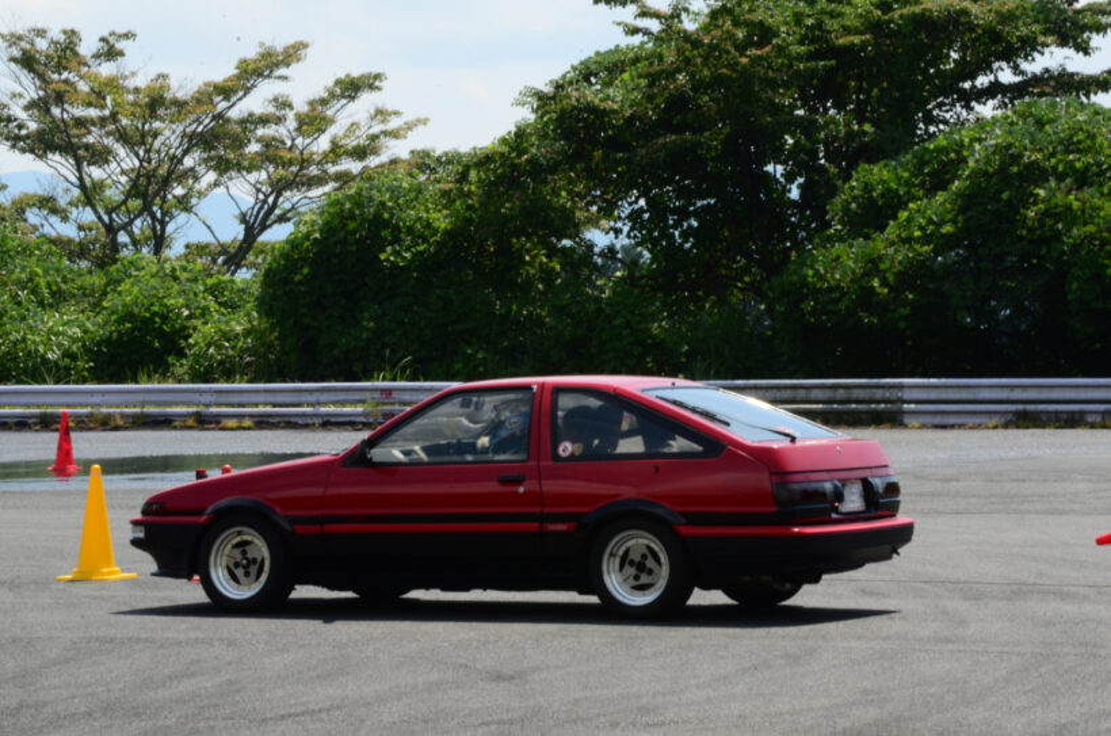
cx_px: 556
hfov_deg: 14.0
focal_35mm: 147
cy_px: 368
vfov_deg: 9.3
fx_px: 4527
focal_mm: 98
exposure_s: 1/60
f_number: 36
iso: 640
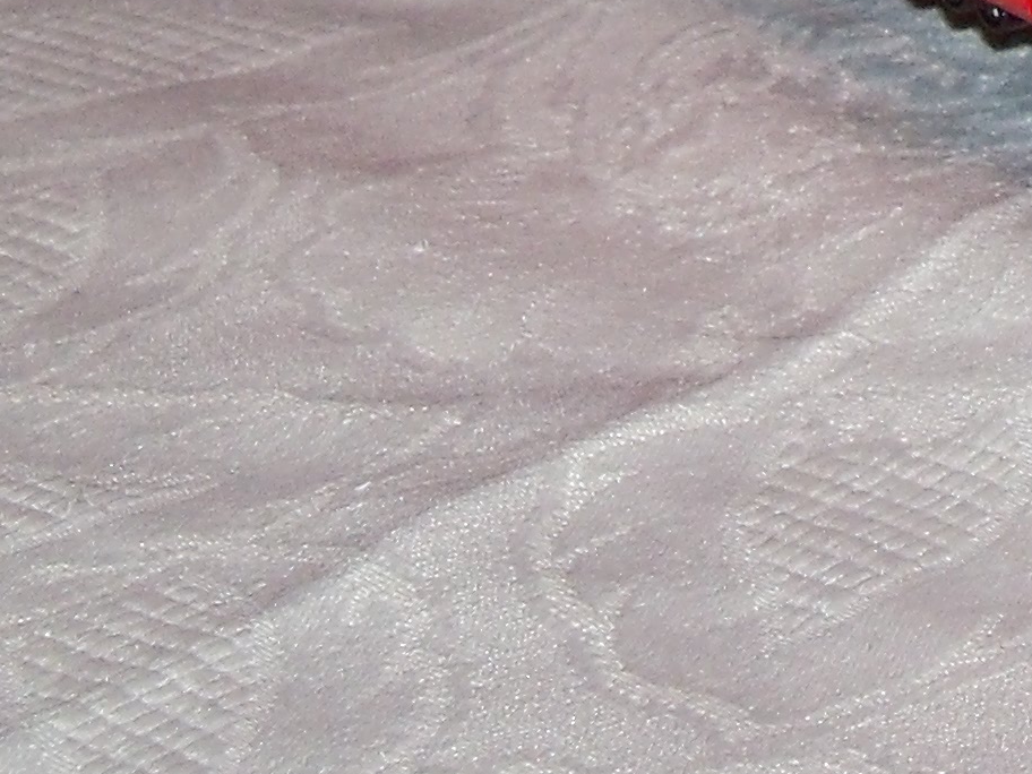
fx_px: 5963
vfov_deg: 7.2
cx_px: 1502
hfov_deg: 9.6
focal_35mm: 200
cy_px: -657
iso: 200
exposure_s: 1/30
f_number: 3.8
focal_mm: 8.8
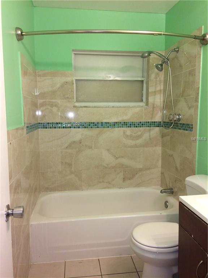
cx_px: 104
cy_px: 139
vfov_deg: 61.7
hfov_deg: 48.2
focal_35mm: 29
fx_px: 232
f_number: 2.2
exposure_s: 1/30
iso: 40
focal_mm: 4.15
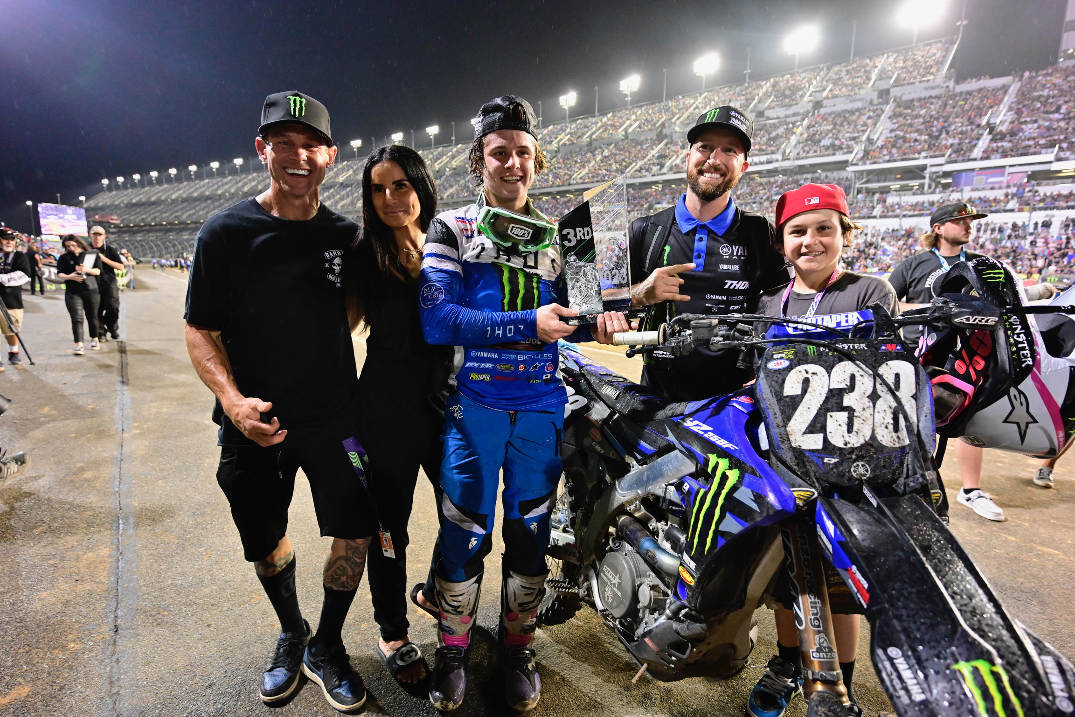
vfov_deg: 67.4
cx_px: 538
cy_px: 358
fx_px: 537
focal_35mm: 18
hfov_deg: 90.0
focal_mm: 18
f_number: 4
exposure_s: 1/200
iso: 4000
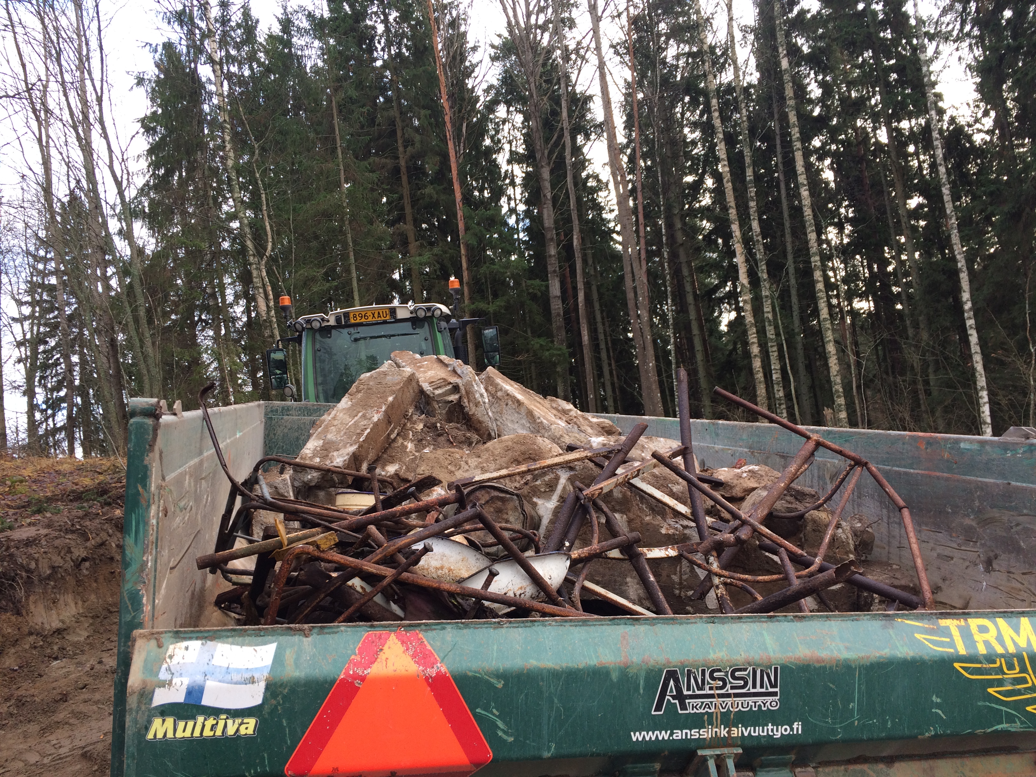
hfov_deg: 61.7
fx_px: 868
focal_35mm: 29
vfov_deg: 48.2
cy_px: 388
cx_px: 518
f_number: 2.2
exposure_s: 1/103
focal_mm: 4.15
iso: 32
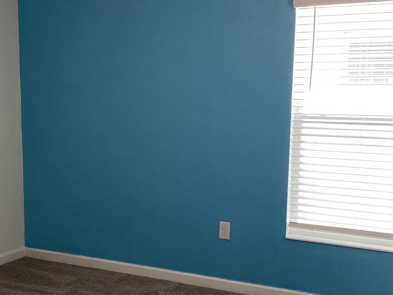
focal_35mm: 49
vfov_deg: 29.6
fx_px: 556
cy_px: 173
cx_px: 197
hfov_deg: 38.9
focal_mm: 3.3
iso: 80
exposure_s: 1/120
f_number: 2.4
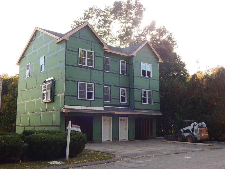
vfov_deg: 37.7
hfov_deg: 49.0
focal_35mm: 38
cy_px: 84
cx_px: 112
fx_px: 247
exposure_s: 1/320
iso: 125
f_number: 3.4
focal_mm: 6.8
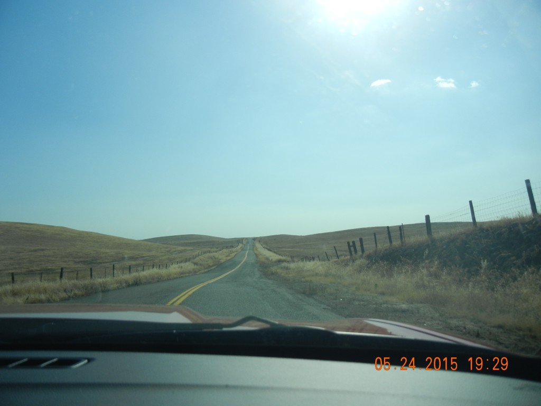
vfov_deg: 46.8
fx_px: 469
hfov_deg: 60.0
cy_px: 203
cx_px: 270
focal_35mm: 30
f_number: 7
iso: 160
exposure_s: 1/830
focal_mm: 5.4
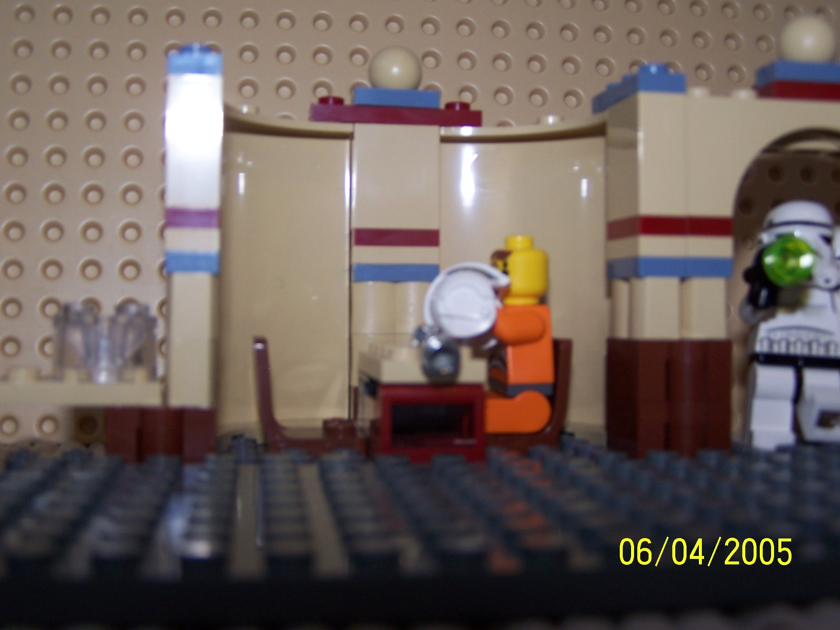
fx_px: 1238
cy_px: 315
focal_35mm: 51
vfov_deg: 28.6
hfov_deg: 37.5
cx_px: 420
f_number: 3.2
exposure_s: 1/60
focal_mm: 8.5
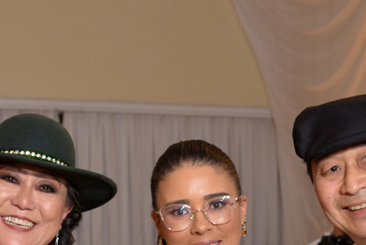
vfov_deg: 9.1
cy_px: 361
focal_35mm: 147
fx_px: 1496
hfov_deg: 13.9
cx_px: 102
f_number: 6.3
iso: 1600
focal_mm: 48
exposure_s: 1/100
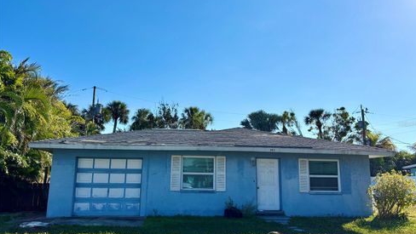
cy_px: 124
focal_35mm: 29
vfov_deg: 40.2
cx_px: 210
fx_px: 320
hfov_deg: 66.0
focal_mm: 5.96
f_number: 1.6
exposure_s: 1/5952
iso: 50
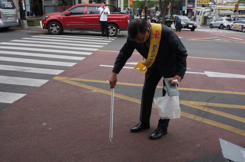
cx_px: 122
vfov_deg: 38.3
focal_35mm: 34
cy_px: 81
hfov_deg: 55.2
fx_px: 234
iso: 200
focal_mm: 23
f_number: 9
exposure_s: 1/200
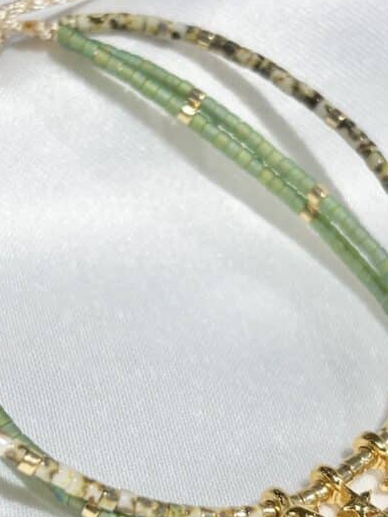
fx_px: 1523
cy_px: 307
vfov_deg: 19.2
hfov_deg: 14.5
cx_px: 162
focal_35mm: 102
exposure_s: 1/347
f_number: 1.6
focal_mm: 5.96
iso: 32
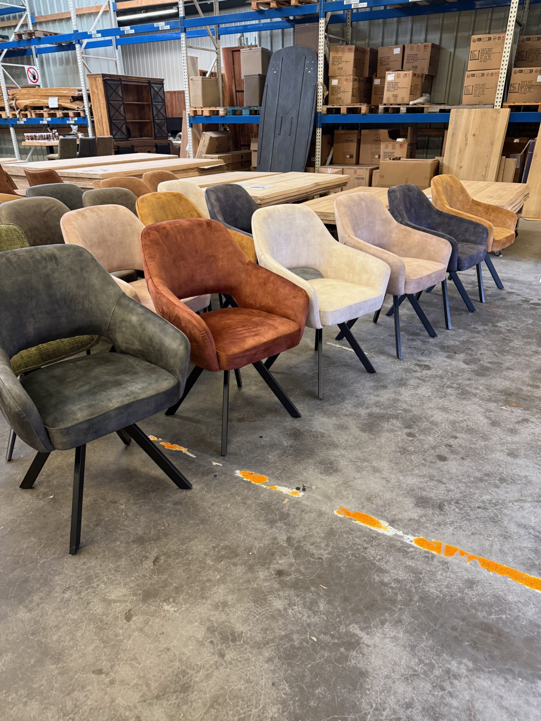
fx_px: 500
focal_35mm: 24
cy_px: 360
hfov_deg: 56.8
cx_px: 270
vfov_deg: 71.6
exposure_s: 1/50
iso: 250
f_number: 1.78
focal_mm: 6.76
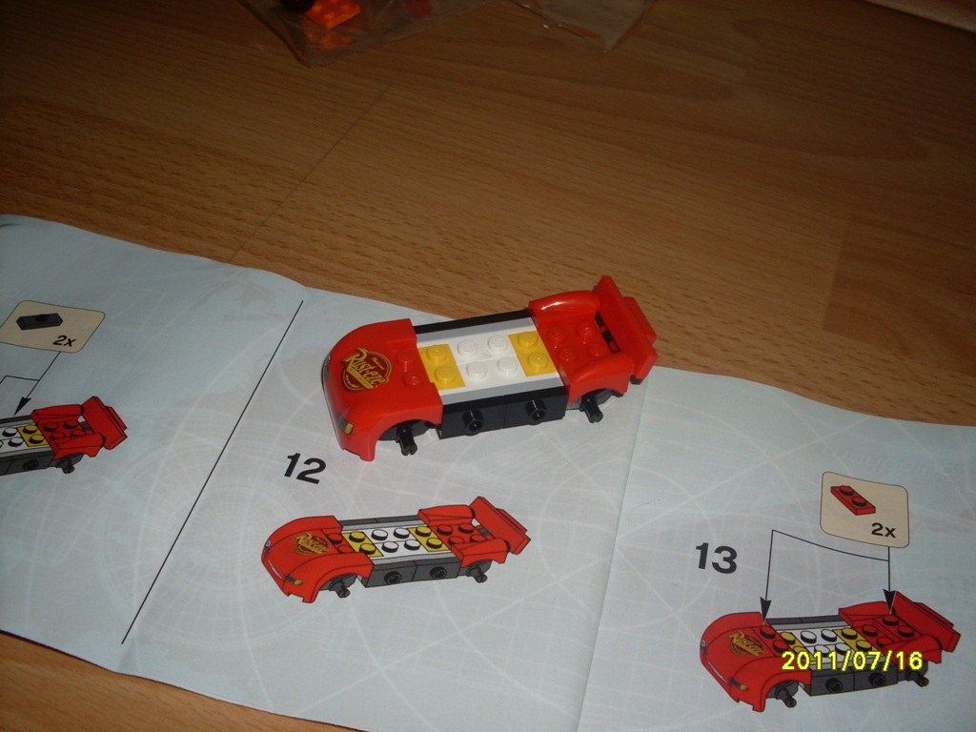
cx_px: 488
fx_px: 1071
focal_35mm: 38
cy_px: 366
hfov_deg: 49.0
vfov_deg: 37.7
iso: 100
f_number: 2.8
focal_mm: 6.3
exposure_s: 1/45
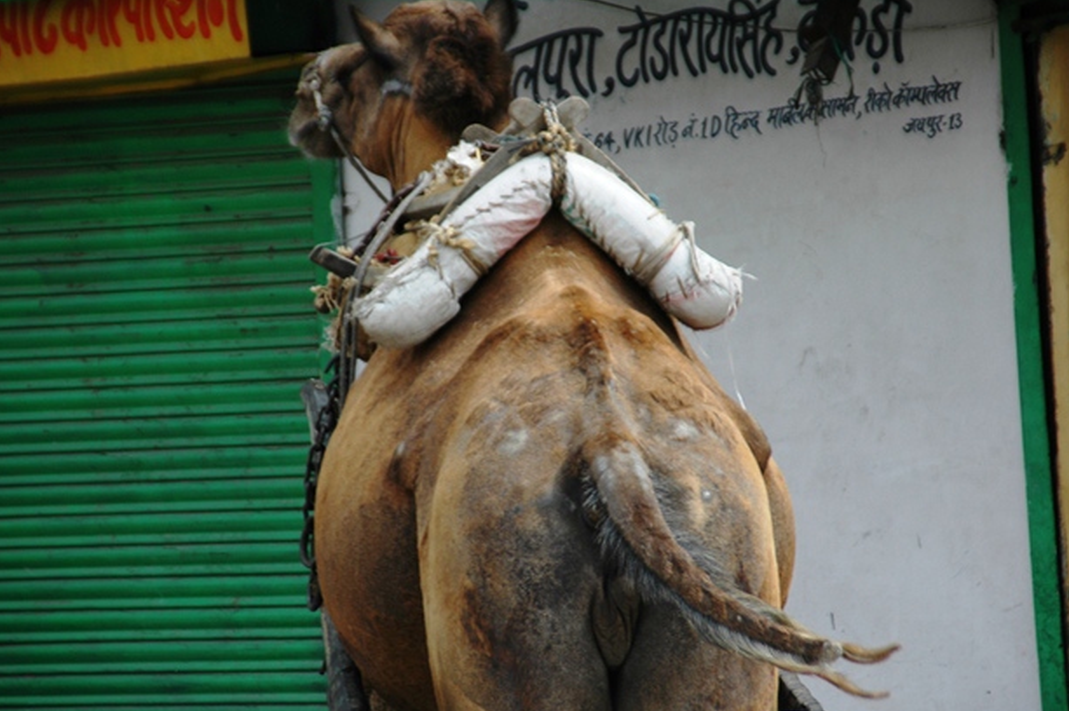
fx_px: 6974
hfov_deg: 8.8
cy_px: 362
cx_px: 537
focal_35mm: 235
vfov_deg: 5.8
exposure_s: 1/500
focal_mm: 150
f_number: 6.3
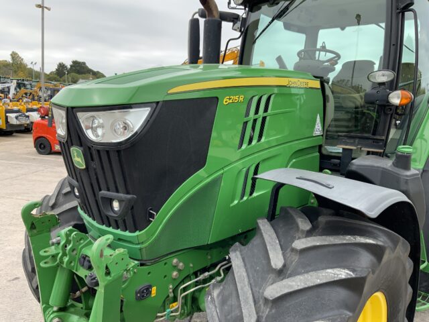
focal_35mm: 29
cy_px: 161
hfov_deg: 61.7
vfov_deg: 48.2
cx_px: 214
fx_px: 359
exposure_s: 1/291
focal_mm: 3
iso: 16
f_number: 1.8
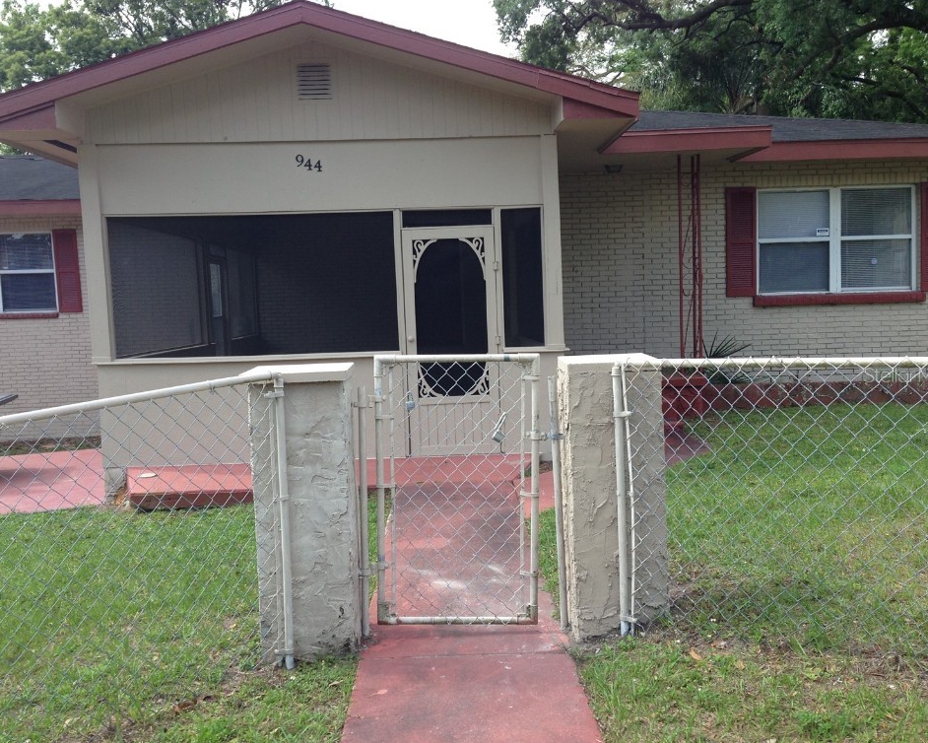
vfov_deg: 42.2
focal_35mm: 35
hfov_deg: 51.5
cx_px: 452
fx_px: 961
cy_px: 374
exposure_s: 1/420
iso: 50
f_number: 2.4
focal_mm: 4.12
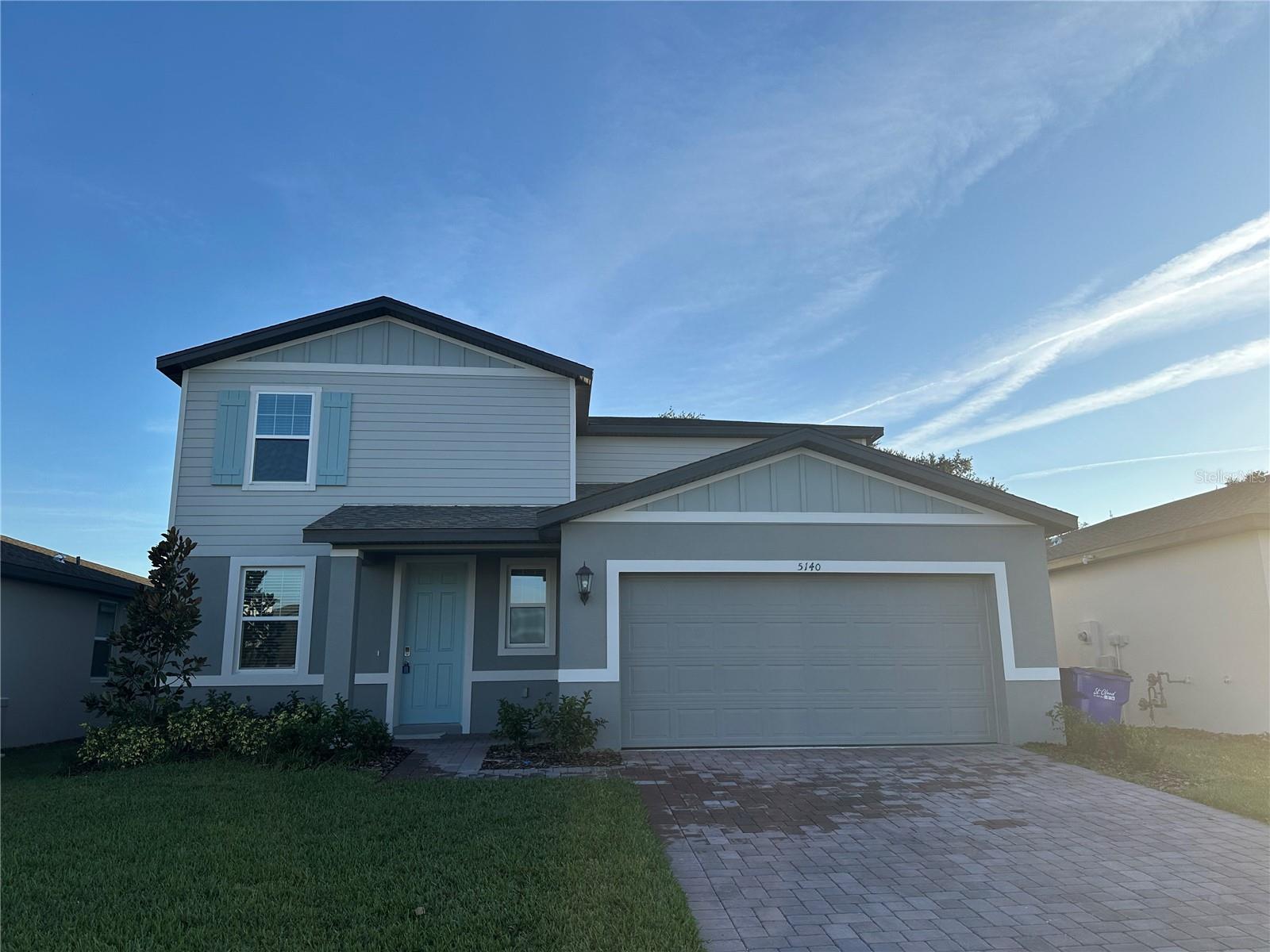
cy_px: 476
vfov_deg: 56.8
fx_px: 881
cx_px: 635
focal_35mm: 24
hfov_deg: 71.6
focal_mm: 6.86
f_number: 1.78
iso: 80
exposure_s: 1/3247
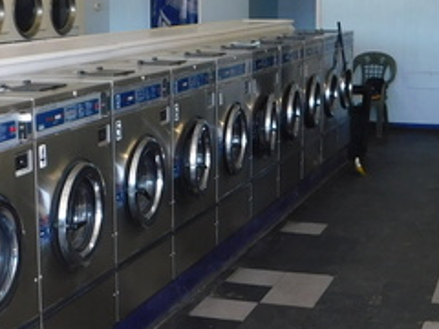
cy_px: 139
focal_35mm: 74
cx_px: 244
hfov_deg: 26.3
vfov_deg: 19.9
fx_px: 938
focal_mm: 4
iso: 125
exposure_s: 1/60
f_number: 3
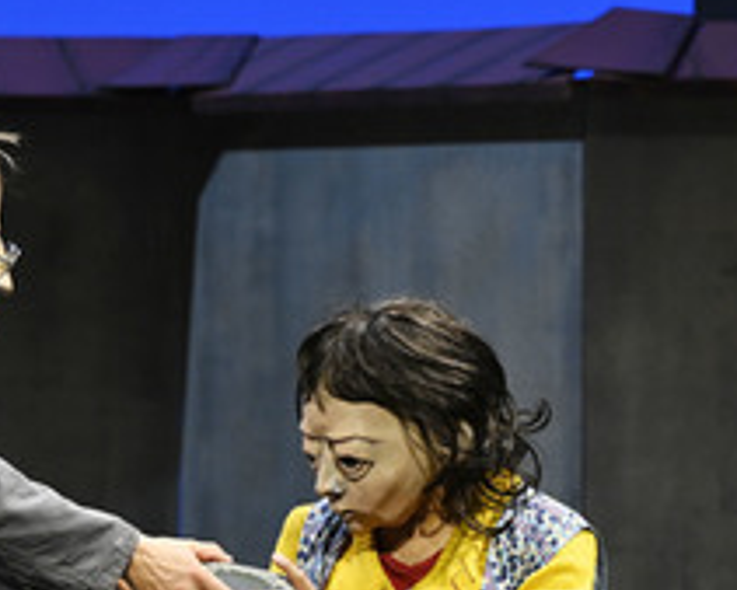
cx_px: 40
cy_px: 363
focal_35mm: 542
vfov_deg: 2.9
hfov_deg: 3.6
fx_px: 11828
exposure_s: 1/320
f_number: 5.6
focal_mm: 270
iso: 6400
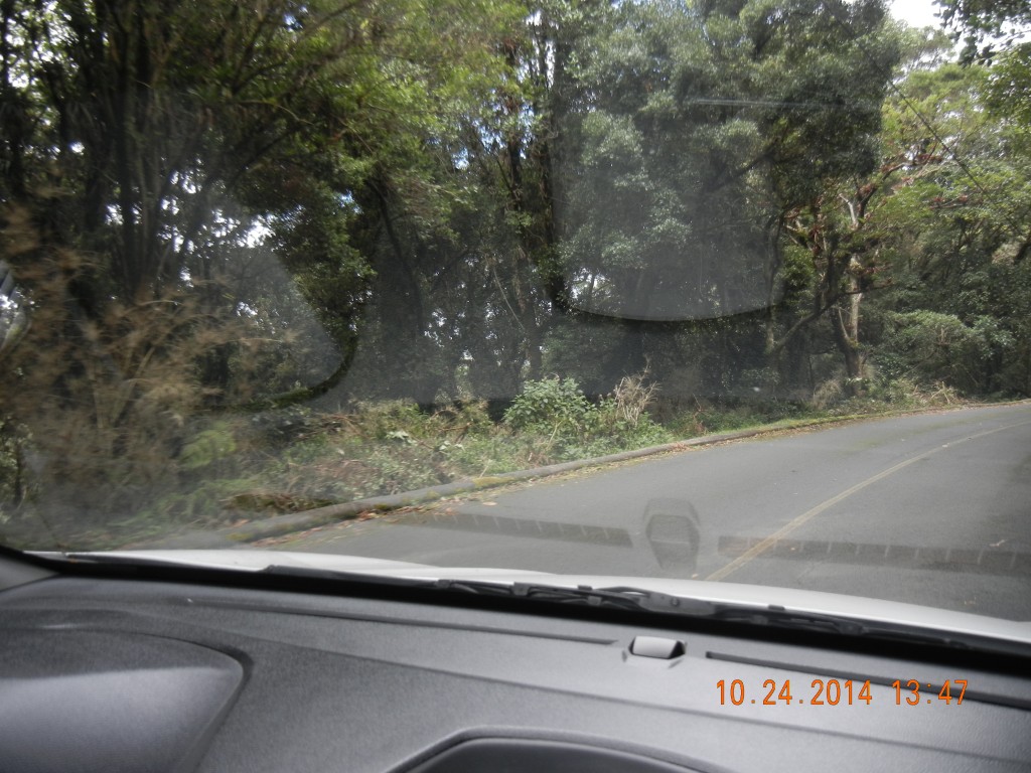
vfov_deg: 46.8
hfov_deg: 60.0
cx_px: 516
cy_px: 386
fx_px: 894
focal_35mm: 30
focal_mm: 5.4
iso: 160
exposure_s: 1/122
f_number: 3.5
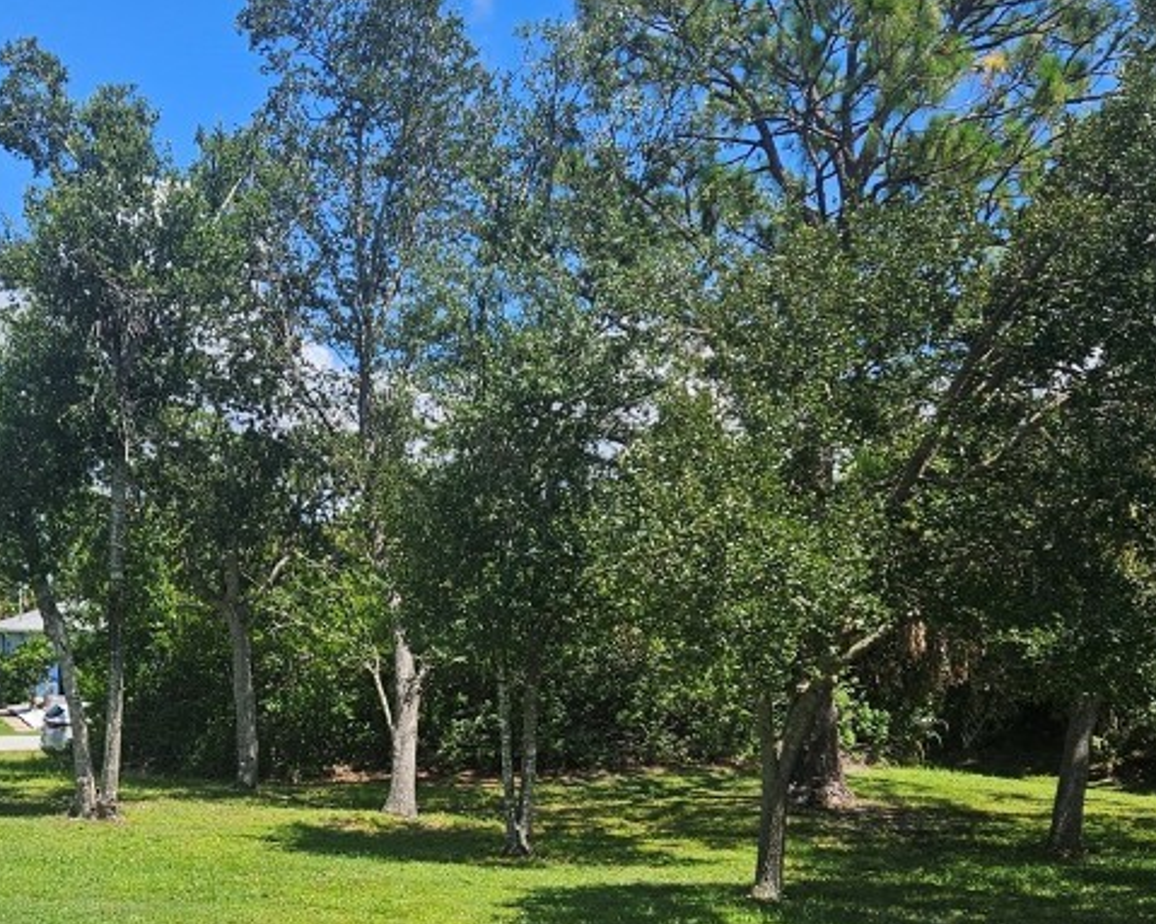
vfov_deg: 30.6
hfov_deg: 38.1
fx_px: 1642
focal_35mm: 48
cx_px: 338
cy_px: 750
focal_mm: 5.4
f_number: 1.8
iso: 25
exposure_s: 1/1756
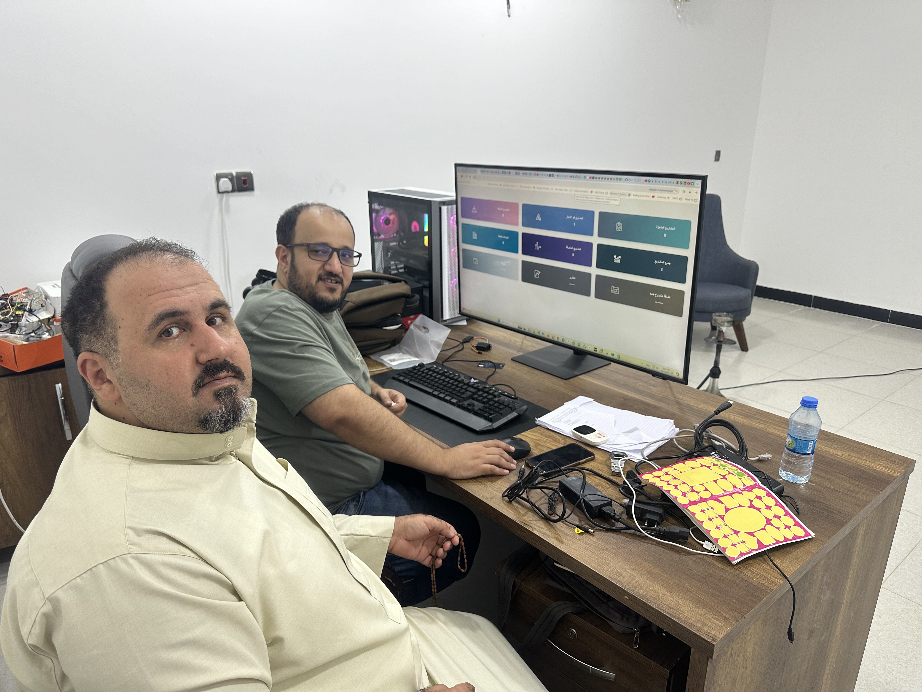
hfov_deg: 71.6
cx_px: 461
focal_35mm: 24
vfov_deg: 56.8
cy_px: 346
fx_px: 639
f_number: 1.78
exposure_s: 1/100
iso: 160
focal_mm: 6.86
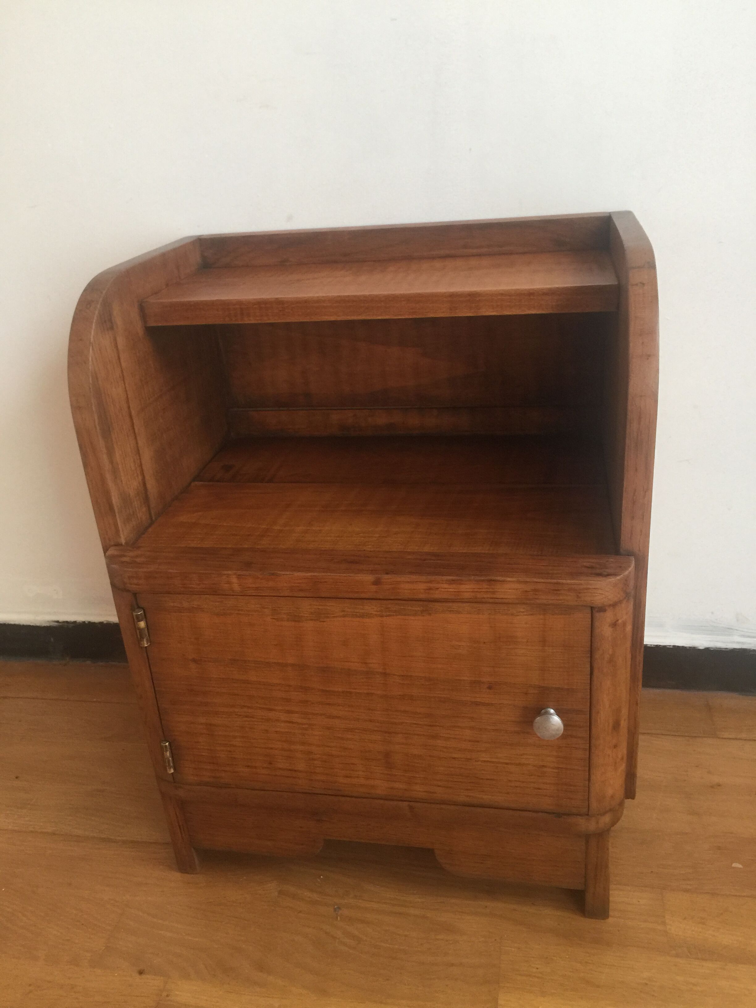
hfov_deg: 48.2
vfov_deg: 61.7
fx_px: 844
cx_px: 378
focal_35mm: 29
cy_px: 504
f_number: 2.2
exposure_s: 1/33
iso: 64
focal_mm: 4.15
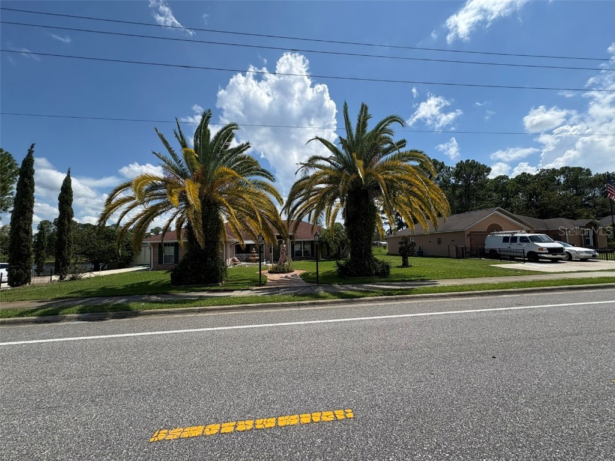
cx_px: 308
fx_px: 249
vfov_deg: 85.7
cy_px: 230
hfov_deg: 102.1
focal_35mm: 14
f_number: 2.2
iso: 50
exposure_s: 1/1789
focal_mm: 2.22
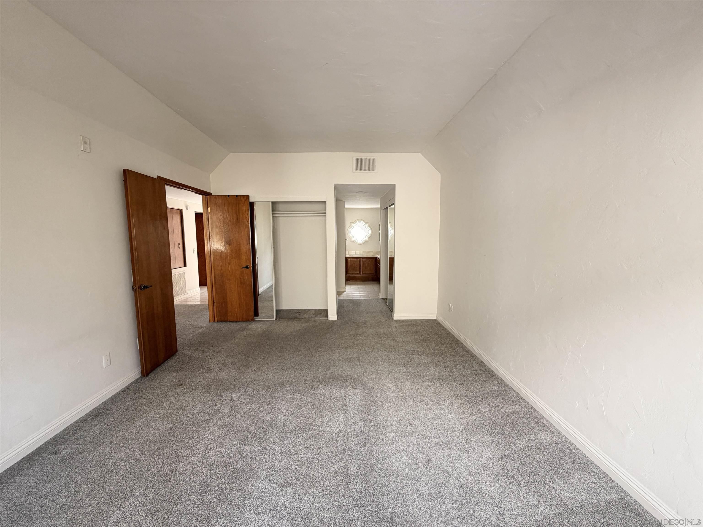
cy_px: 264
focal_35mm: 14
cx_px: 352
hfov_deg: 102.1
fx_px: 284
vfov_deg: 85.7
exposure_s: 1/121
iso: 125
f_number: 2.2
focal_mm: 2.22
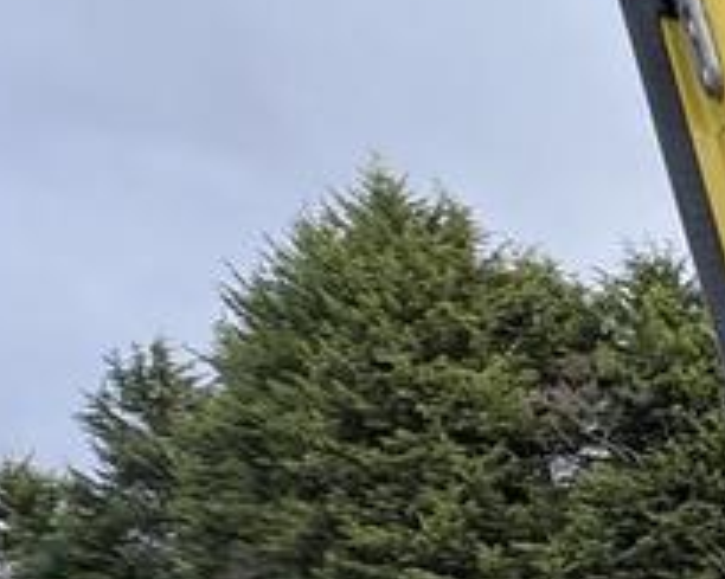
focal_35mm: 60
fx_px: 1287
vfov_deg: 22.8
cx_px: 1489
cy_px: 739
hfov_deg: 18.5
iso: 40
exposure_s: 1/240
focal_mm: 2.22
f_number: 2.2
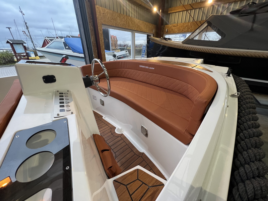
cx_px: 134
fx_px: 101
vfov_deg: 89.9
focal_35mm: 13
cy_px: 100
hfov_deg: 106.2
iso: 250
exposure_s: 1/100
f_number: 1.8
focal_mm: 1.57
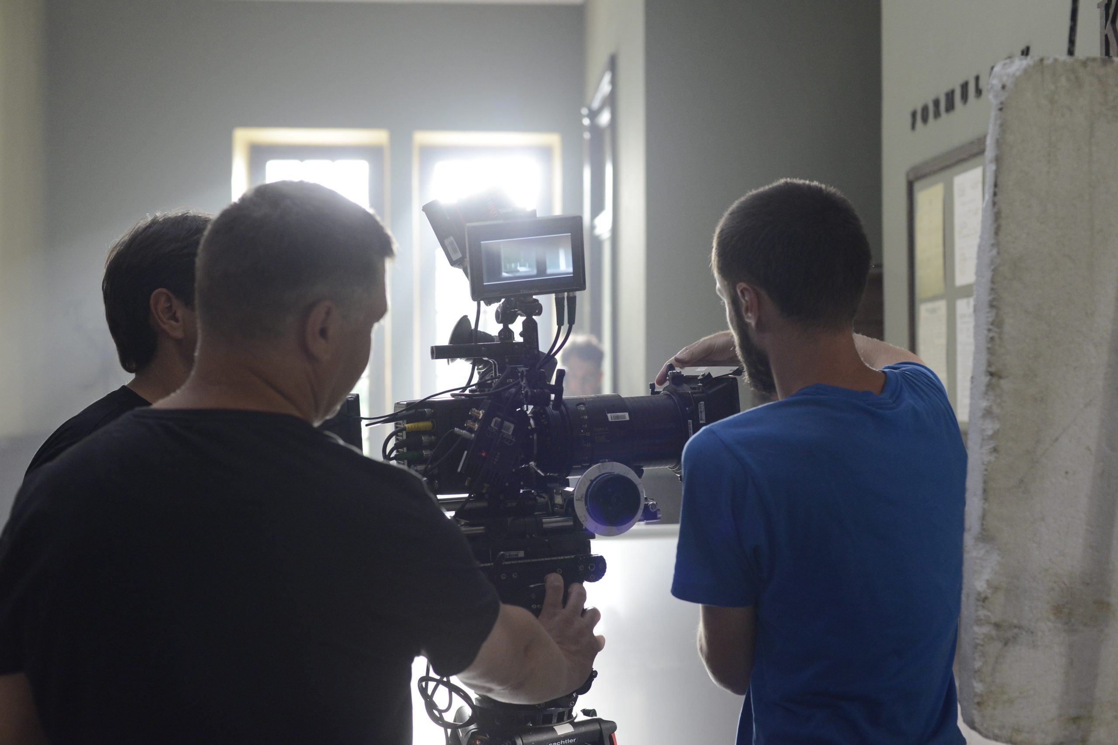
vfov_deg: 27.0
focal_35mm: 50
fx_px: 1553
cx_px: 559
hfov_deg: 39.6
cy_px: 372
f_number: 3.5
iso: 2000
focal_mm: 50
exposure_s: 1/125
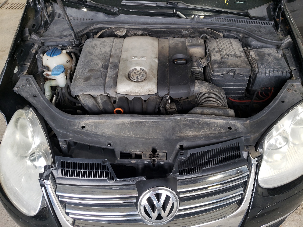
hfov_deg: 67.3
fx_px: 228
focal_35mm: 26
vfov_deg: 53.1
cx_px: 152
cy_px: 114
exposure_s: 1/60.2
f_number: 1.5
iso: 53
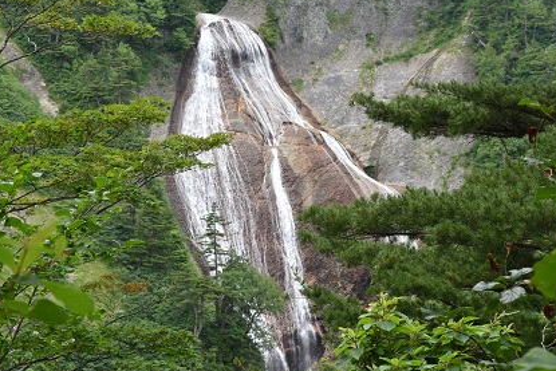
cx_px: 293
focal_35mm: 78
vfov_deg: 17.5
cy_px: 185
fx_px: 1205
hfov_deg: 26.0
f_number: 8
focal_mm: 48
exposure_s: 1/250
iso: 400
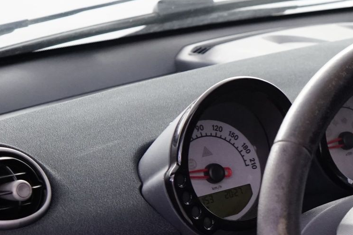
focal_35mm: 108
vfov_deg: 12.4
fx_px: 1059
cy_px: 263
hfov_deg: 16.6
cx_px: 579
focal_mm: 32
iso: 1600
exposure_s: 1/10
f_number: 4.5
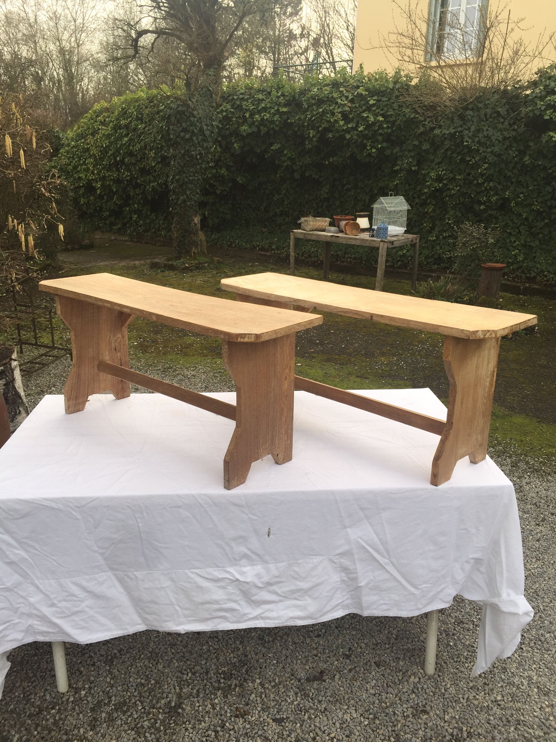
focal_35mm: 29
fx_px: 621
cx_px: 278
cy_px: 371
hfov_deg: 48.2
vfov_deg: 61.7
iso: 32
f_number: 2.2
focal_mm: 4.15
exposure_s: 1/549
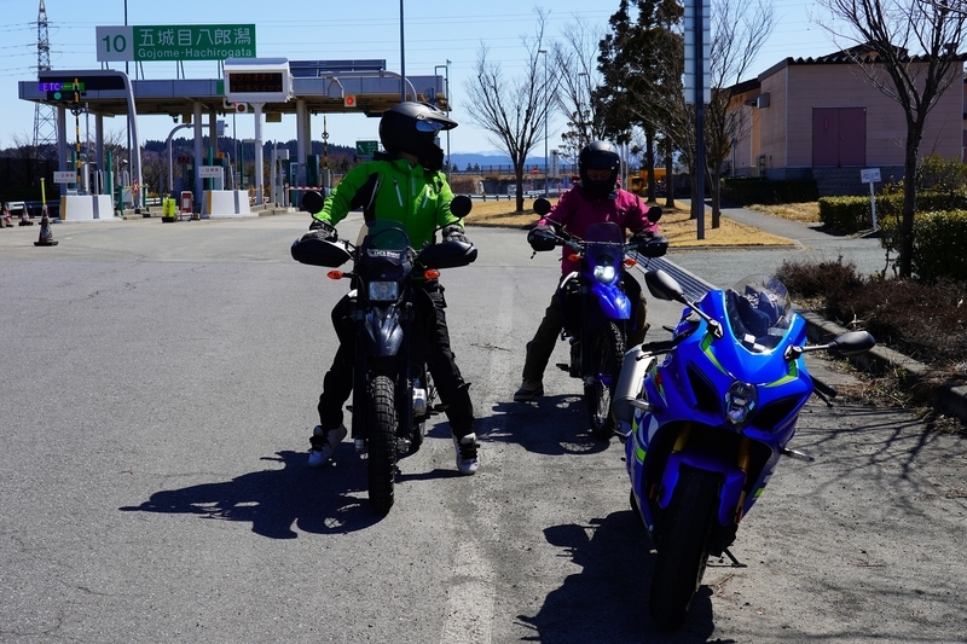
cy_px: 322
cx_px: 484
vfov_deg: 40.0
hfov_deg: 57.2
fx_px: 886
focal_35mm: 33
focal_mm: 33
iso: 100
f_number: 8
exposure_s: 1/200
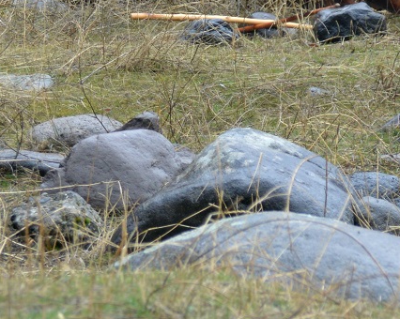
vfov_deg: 4.4
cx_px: 365
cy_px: -141
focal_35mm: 348
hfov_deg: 5.6
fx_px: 4116
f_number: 5.6
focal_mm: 70
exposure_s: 1/125
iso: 360
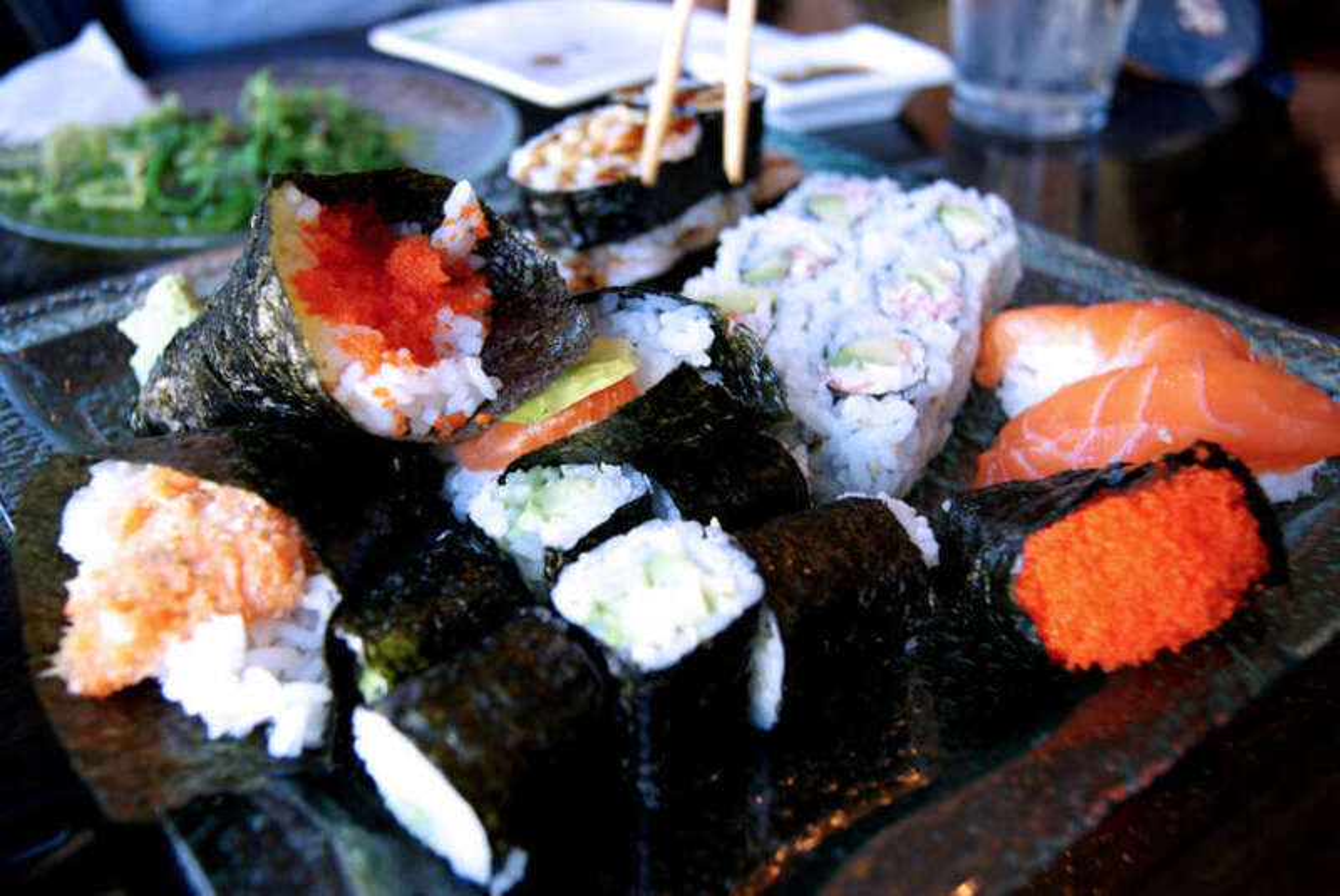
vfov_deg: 36.9
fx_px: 1341
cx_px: 670
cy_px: 448
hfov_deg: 53.1
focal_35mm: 36
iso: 200
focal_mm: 24
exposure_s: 1/40
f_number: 4
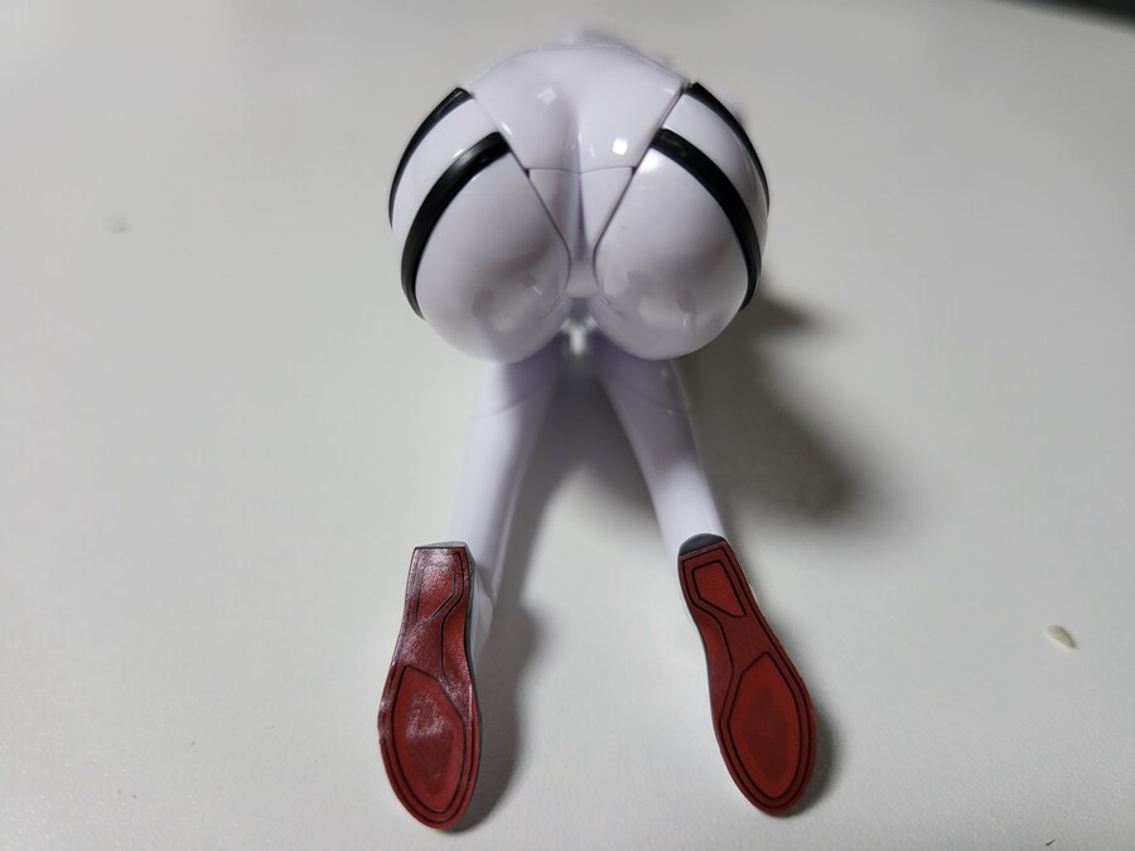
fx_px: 787
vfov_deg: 56.8
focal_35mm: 24
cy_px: 426
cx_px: 568
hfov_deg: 71.6
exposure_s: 1/60
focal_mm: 5
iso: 200
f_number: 1.8
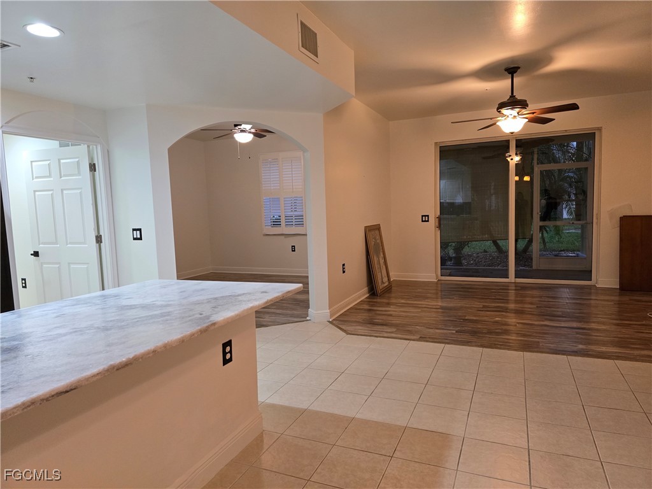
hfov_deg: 73.9
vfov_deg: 58.9
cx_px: 326
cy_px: 244
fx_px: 433
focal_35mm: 23
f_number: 1.7
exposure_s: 1/120
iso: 500
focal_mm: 6.3
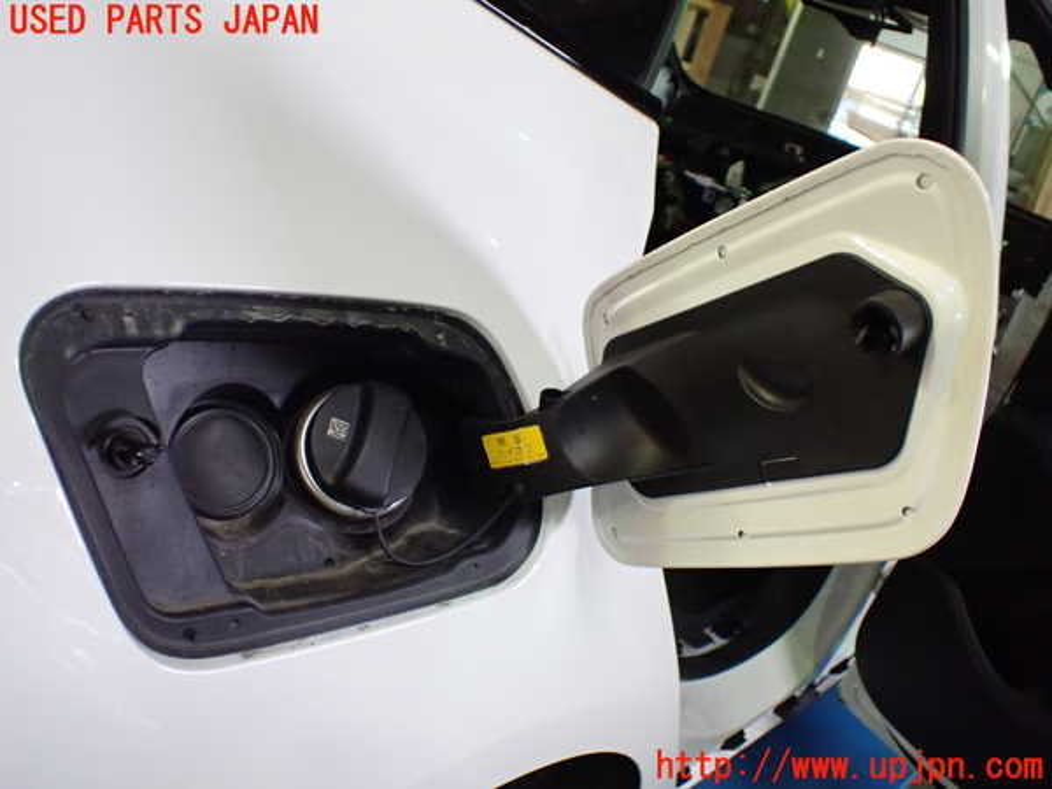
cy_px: 394
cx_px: 526
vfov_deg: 46.8
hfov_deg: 60.0
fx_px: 912
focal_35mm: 30
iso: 800
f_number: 2.3
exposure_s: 1/125
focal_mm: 5.4
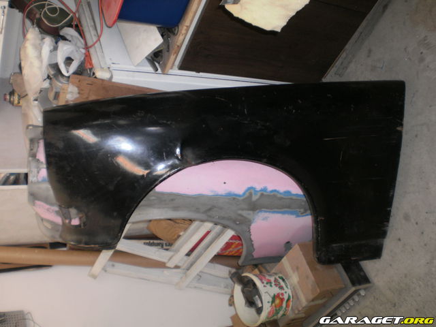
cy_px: 164
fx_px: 453
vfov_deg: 39.7
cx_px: 218
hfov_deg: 51.4
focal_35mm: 36
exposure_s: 1/30
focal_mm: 6.3
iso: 125
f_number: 3.1
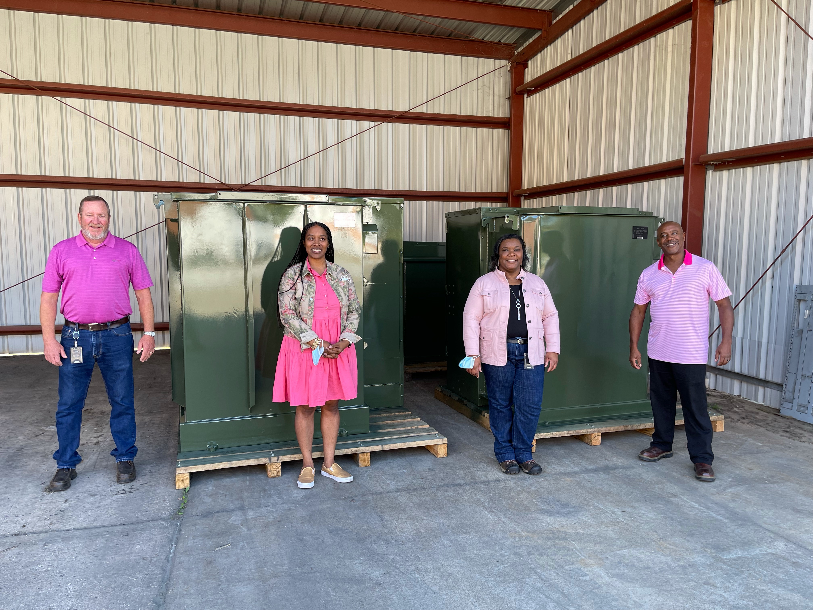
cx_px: 406
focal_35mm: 26
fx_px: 611
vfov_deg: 53.1
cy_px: 305
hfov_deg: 67.3
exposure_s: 1/126
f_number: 1.6
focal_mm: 5.1
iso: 32
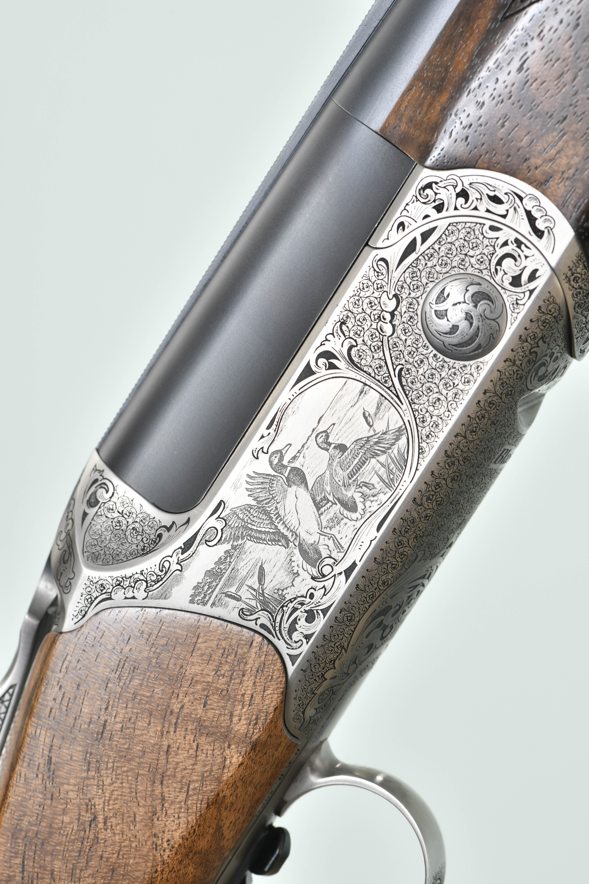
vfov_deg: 19.5
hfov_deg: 13.0
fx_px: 2577
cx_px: 294
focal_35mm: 105
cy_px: 442
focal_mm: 105
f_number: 13
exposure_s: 1/160
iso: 500
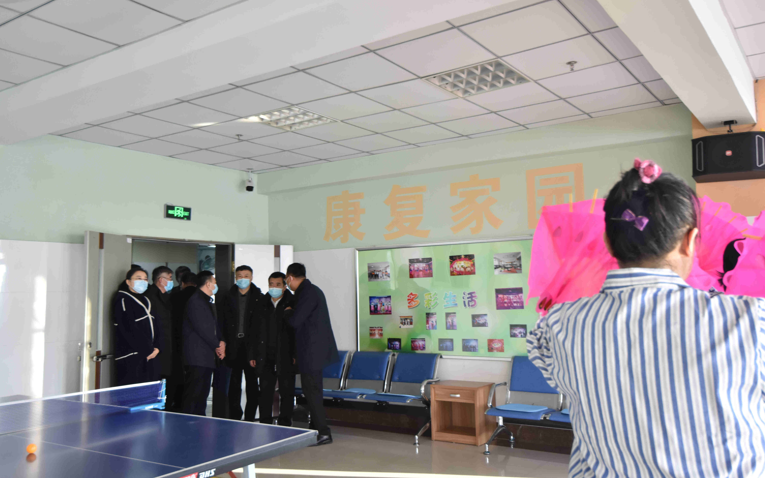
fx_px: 646
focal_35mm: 31
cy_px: 230
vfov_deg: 40.6
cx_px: 380
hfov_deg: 61.2
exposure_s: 1/80
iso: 800
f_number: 4.5
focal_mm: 20
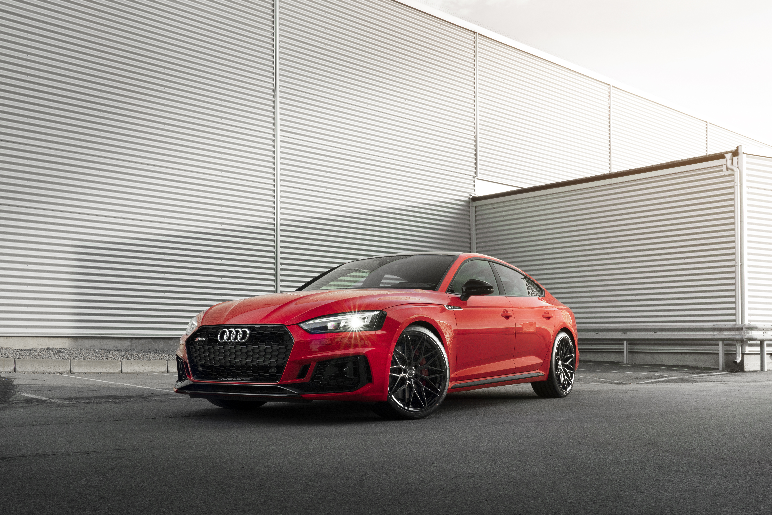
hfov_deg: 55.8
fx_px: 729
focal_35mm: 34
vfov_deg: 38.9
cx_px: 386
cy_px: 258
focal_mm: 34
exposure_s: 1/60
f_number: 14
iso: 1250
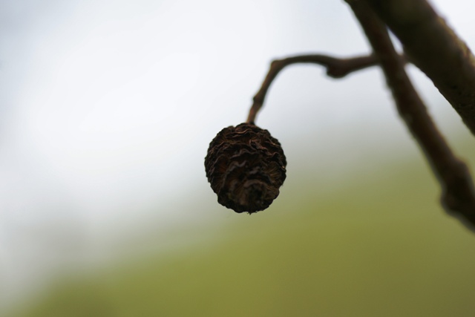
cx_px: 238
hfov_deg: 15.2
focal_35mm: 135
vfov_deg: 10.2
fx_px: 1782
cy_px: 158
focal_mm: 90
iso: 200
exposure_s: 1/200
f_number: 5
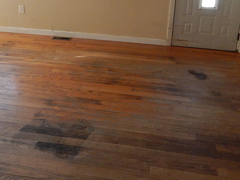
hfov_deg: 44.8
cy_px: 32
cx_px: 112
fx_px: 291
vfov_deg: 33.2
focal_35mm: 42
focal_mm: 4
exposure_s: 1/100
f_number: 3
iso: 400
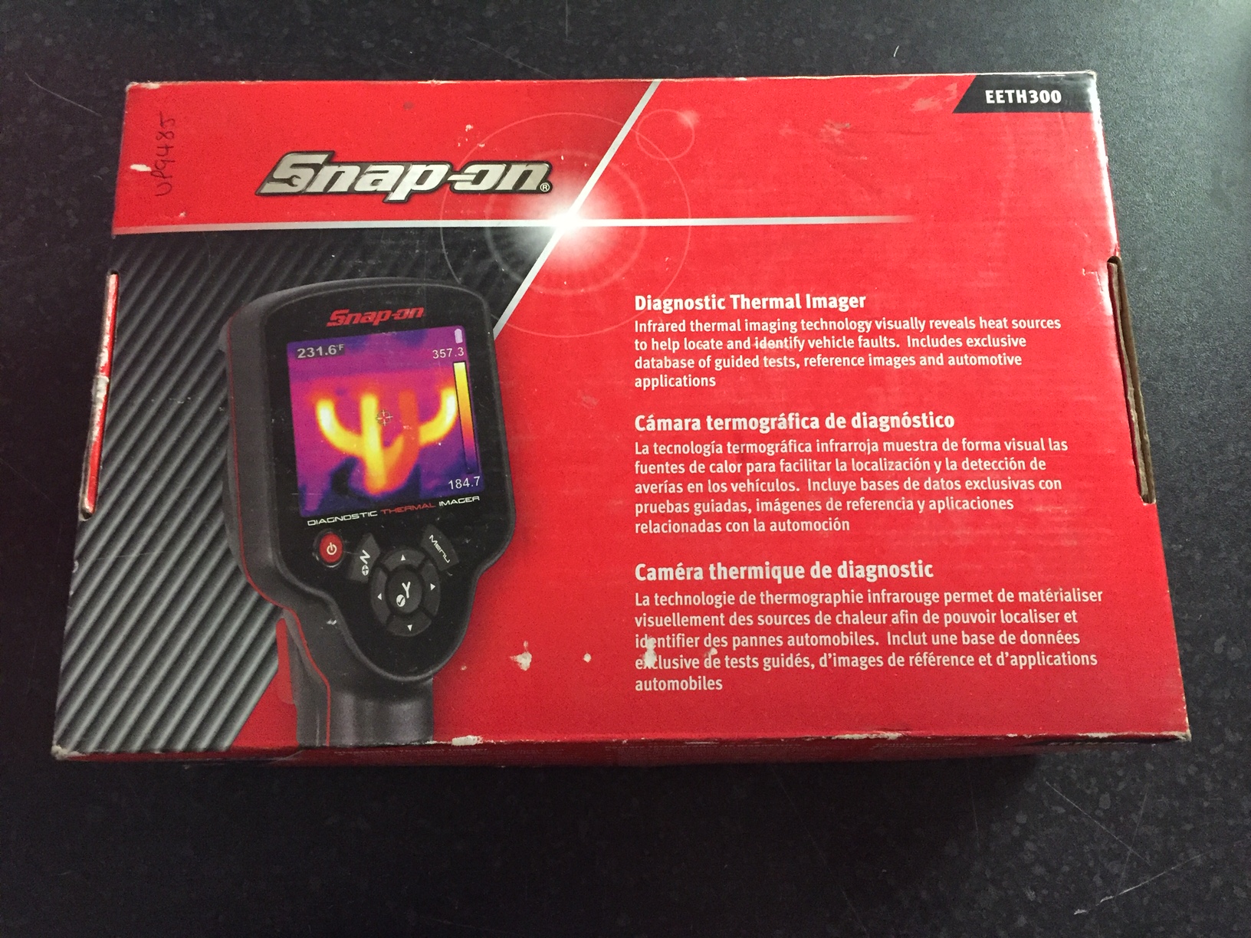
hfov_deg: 61.7
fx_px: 1048
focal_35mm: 29
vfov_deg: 48.2
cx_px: 626
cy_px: 469
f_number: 2.2
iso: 400
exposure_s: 1/17
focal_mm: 4.15
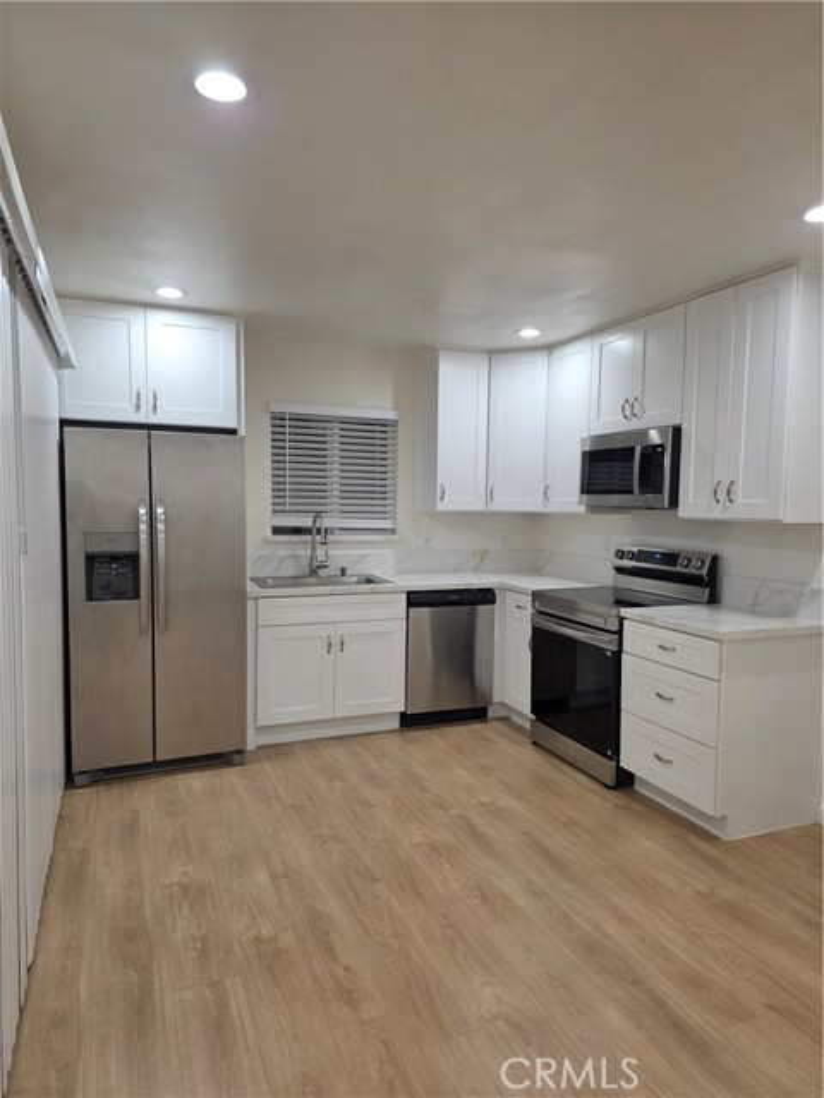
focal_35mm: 23
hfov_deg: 58.9
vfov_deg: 73.9
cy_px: 549
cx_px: 412
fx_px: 730
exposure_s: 1/120
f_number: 1.7
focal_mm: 6.3
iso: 100
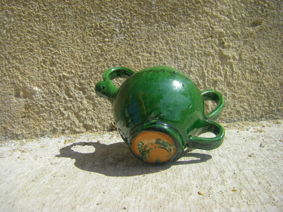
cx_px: 142
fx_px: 311
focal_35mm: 38
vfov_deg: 37.7
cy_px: 106
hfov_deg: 49.0
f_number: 7
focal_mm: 6.3
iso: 64
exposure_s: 1/250
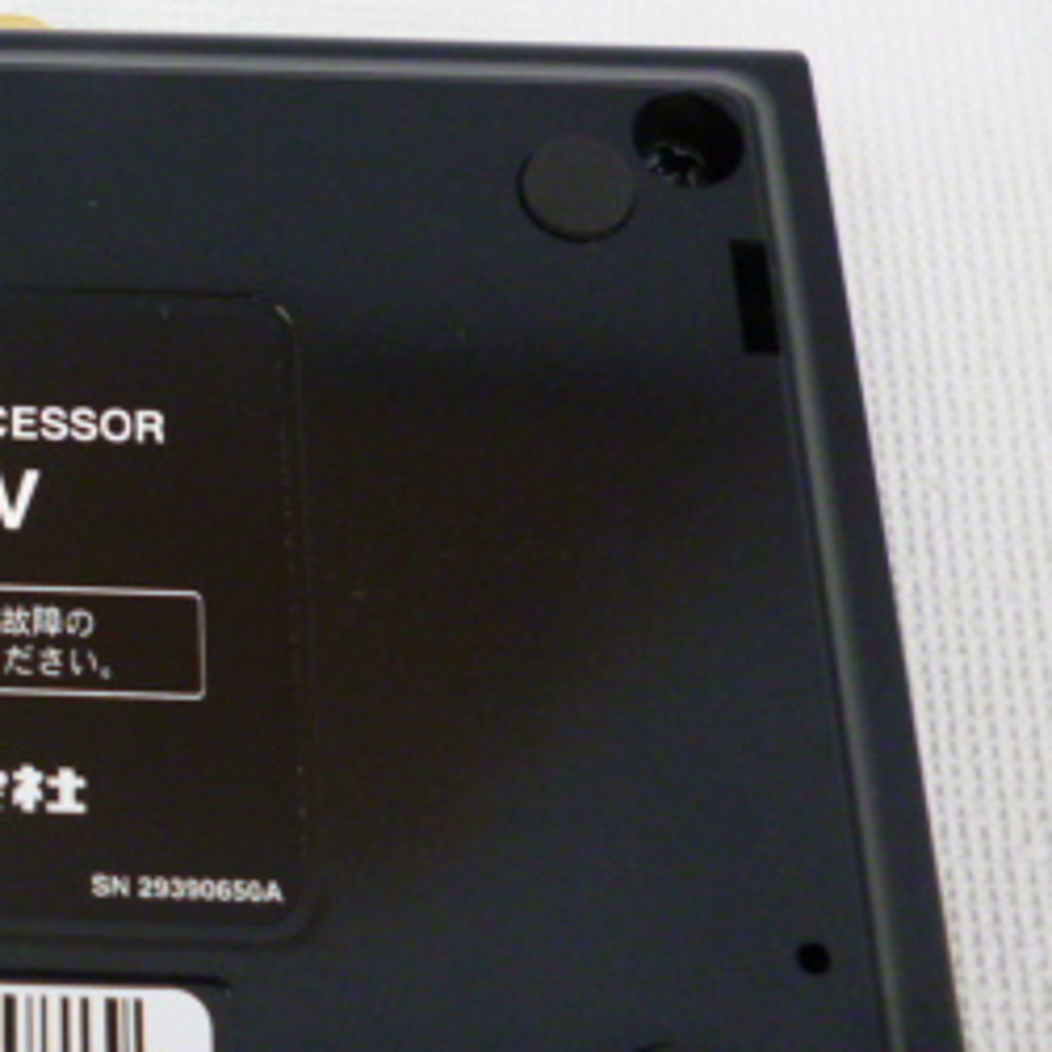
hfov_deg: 24.3
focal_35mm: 63
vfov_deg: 27.3
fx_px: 2166
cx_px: -264
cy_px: 507
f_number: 3.1
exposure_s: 1/50
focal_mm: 5
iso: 400
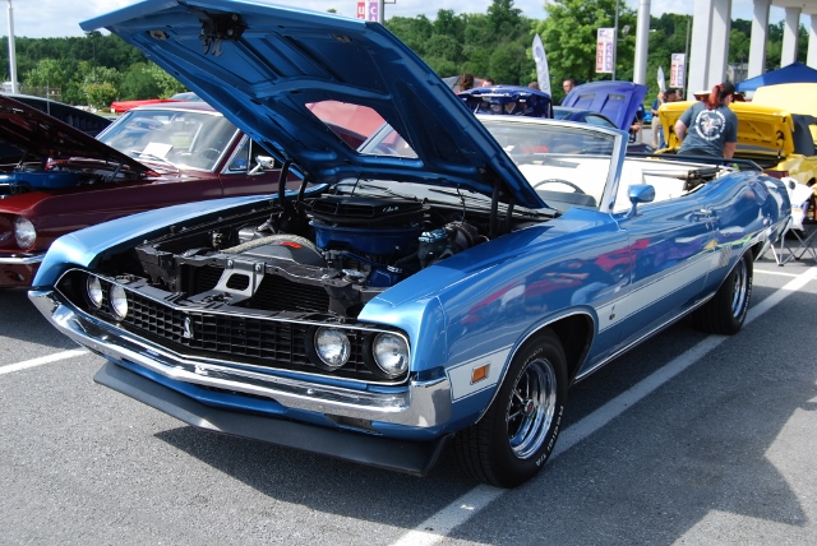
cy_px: 273
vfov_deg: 32.0
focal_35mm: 42
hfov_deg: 46.4
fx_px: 954
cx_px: 408
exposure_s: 1/160
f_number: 6.3
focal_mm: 28
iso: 100
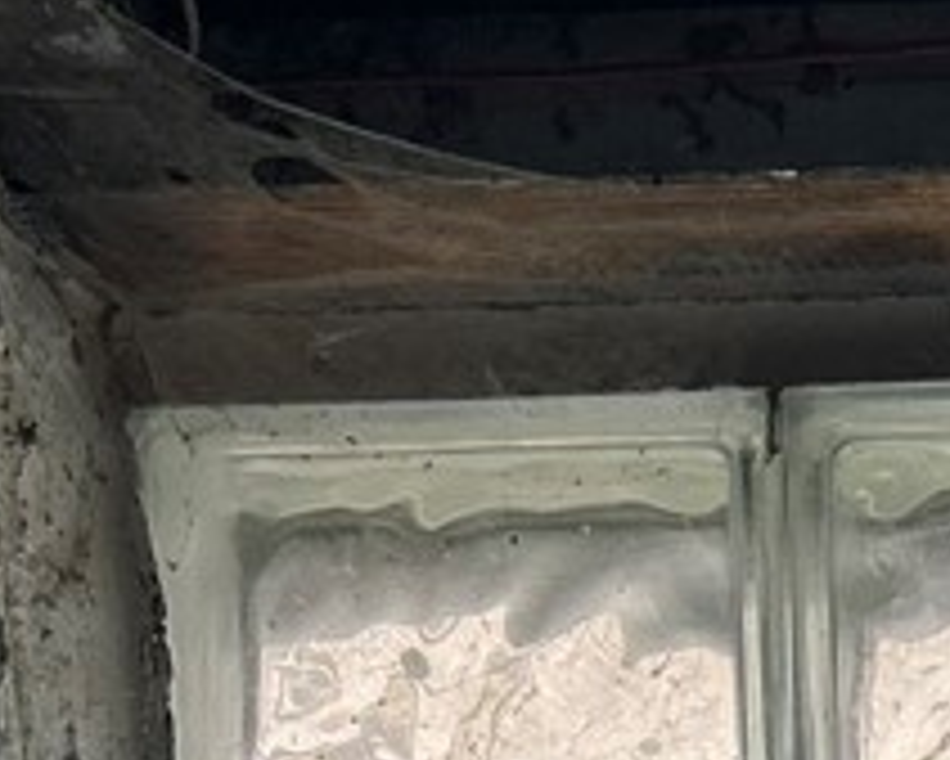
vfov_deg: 10.2
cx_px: 1468
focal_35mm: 123
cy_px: 2033
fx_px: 3460
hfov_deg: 14.5
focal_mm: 5.7
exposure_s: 1/372
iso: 50
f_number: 1.5
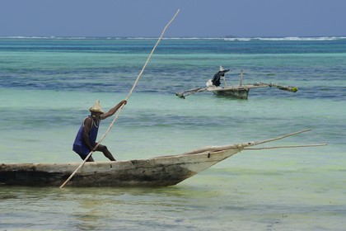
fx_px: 1922
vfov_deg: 6.9
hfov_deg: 10.3
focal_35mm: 200
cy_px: 116
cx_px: 173
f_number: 10
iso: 200
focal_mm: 200
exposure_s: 1/400
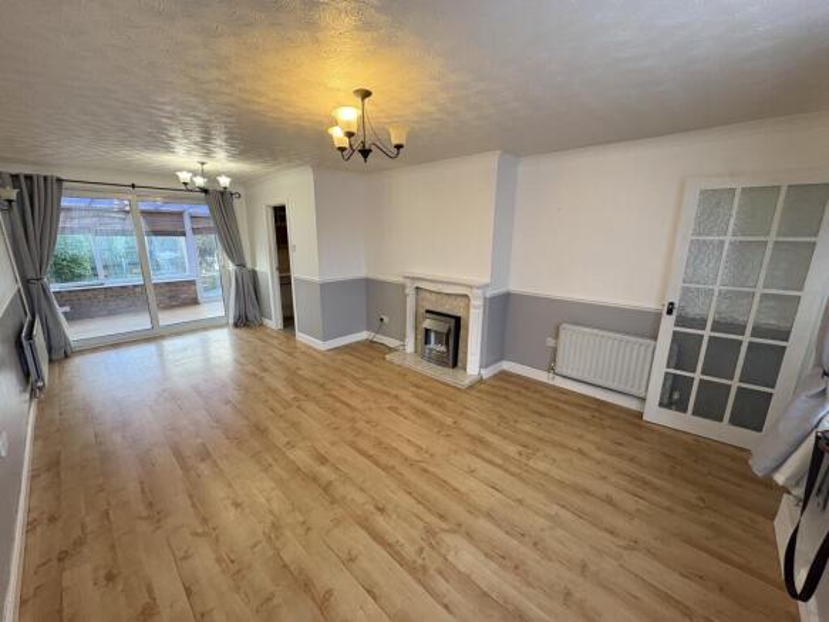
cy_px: 311
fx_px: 335
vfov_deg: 85.7
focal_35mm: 14
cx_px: 414
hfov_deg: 102.1
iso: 200
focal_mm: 2.22
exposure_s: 1/50
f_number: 2.2
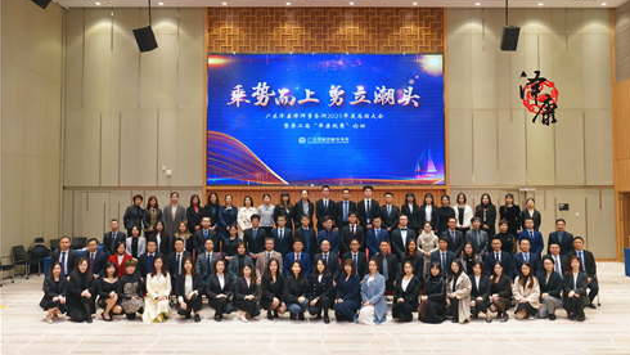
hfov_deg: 62.6
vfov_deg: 37.8
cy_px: 168
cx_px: 320
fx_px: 518
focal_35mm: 31
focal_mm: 29
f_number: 6.3
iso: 2000
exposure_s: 1/100
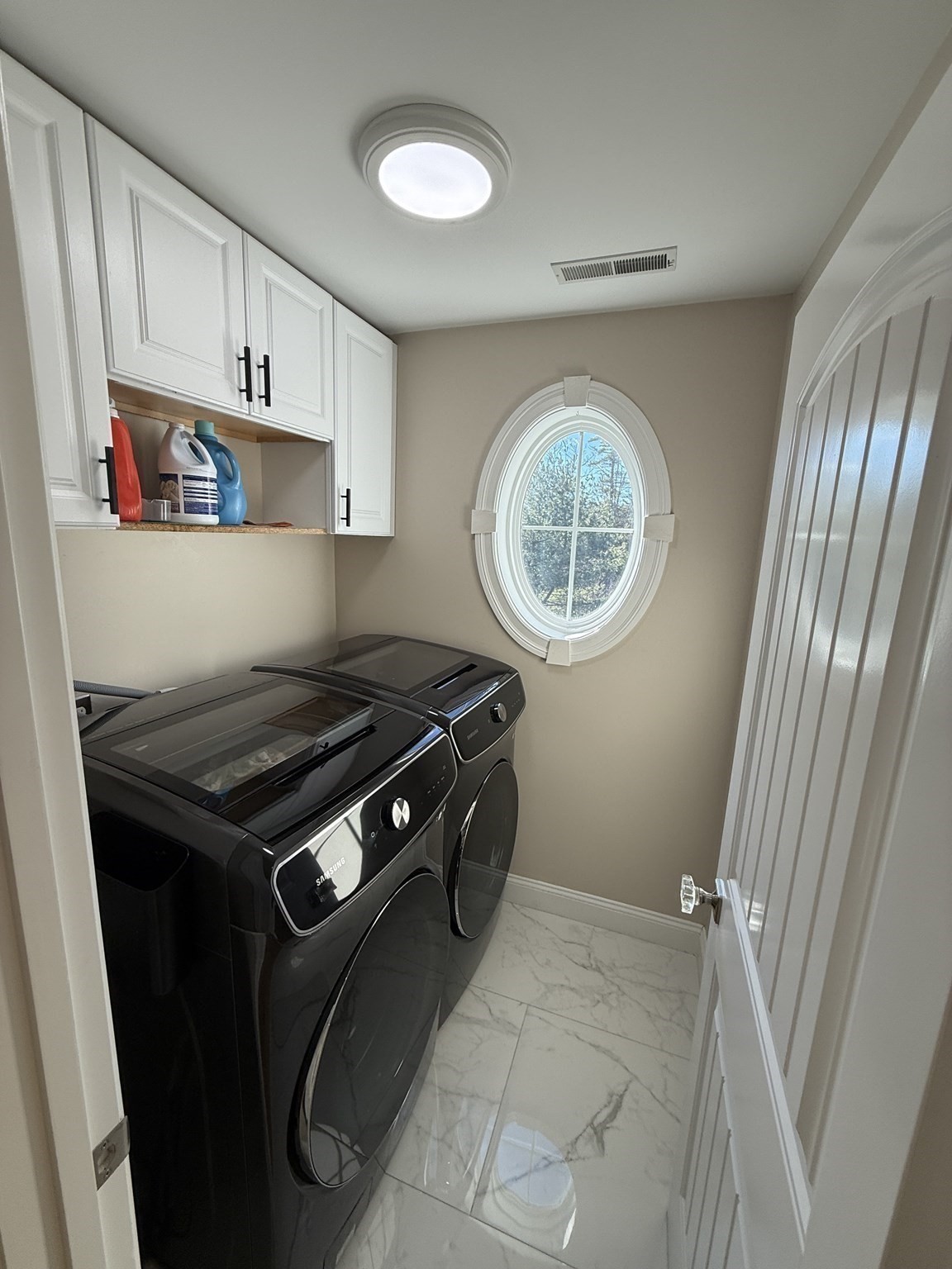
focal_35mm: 14
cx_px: 476
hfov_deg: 85.7
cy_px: 634
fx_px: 513
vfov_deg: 102.1
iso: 50
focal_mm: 2.22
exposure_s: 1/203
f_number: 2.2
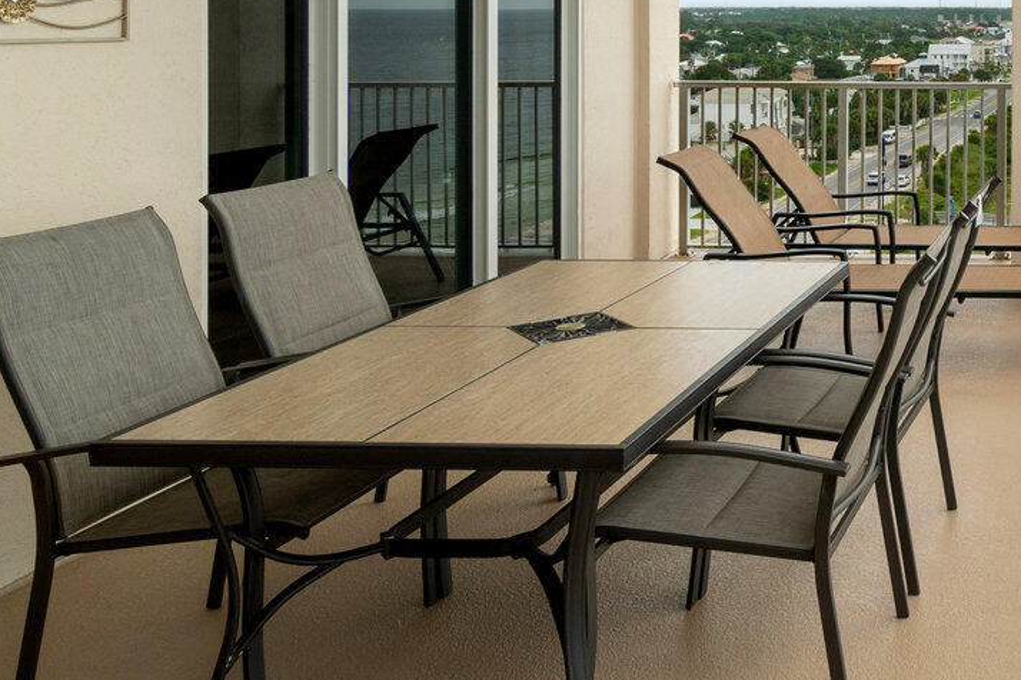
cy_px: -26
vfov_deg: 28.9
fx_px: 1219
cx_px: 1134
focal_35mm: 43
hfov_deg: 37.6
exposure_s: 1/125
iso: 100
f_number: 8
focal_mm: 10
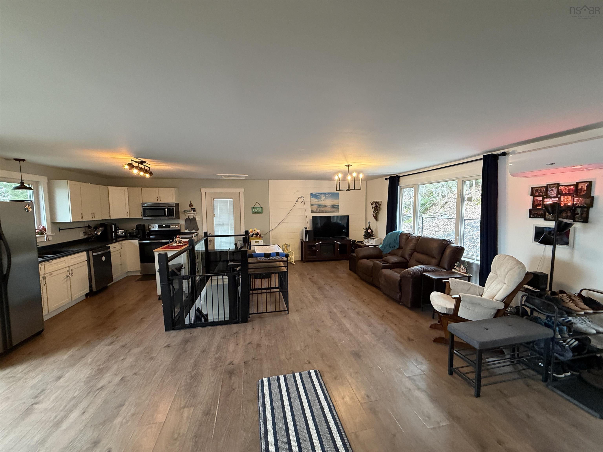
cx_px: 302
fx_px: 244
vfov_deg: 85.7
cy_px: 226
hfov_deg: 102.1
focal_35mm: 14
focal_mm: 2.22
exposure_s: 1/60
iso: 400
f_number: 2.2
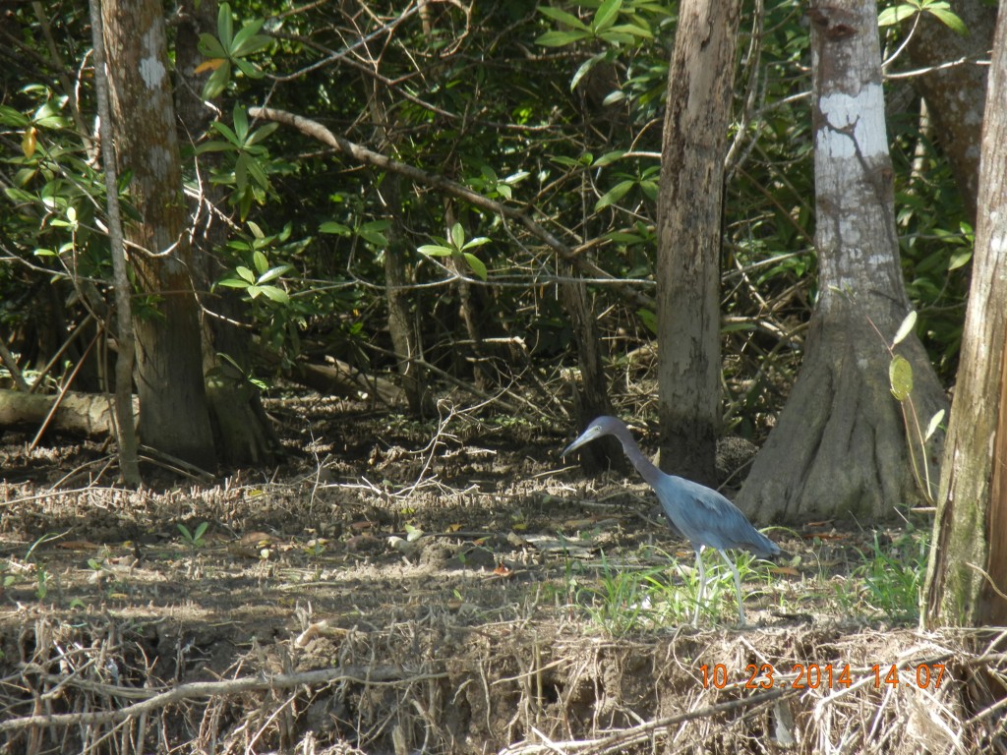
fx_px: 8727
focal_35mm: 300
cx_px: 504
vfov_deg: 5.0
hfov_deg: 6.6
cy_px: 378
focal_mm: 54
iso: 160
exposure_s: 1/83.2
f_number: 5.6
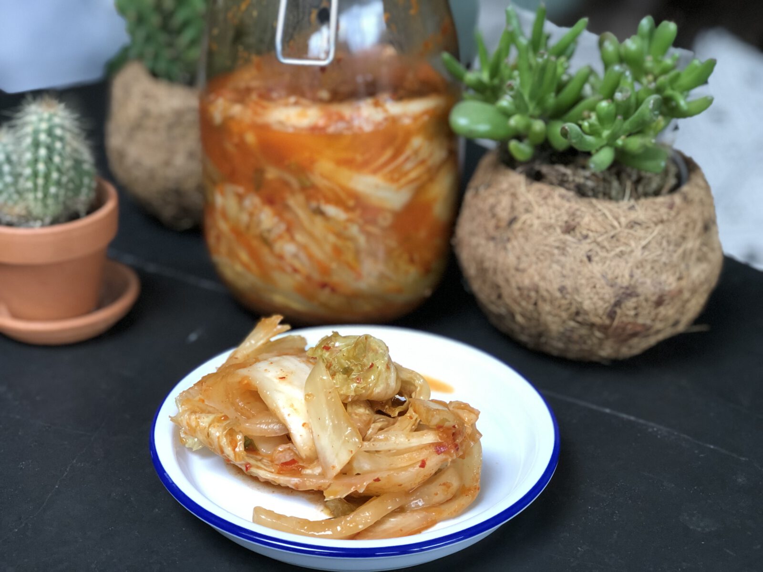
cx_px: 382
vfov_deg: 25.7
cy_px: 286
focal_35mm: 57
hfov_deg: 33.8
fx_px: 1256
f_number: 2.8
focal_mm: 6.6
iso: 250
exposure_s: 1/34
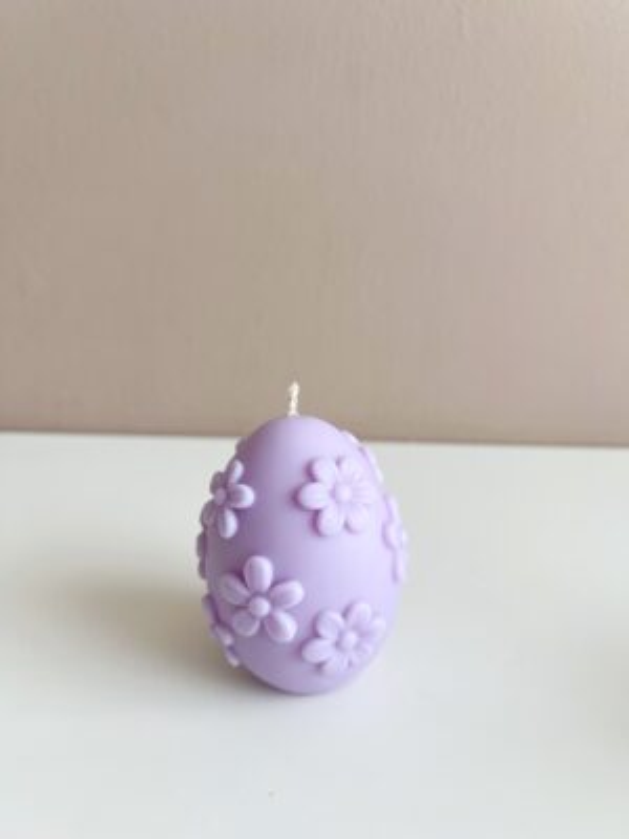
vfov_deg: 67.3
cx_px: 314
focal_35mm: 26
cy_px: 420
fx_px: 630
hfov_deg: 53.1
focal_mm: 5.7
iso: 40
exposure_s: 1/121
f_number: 1.5
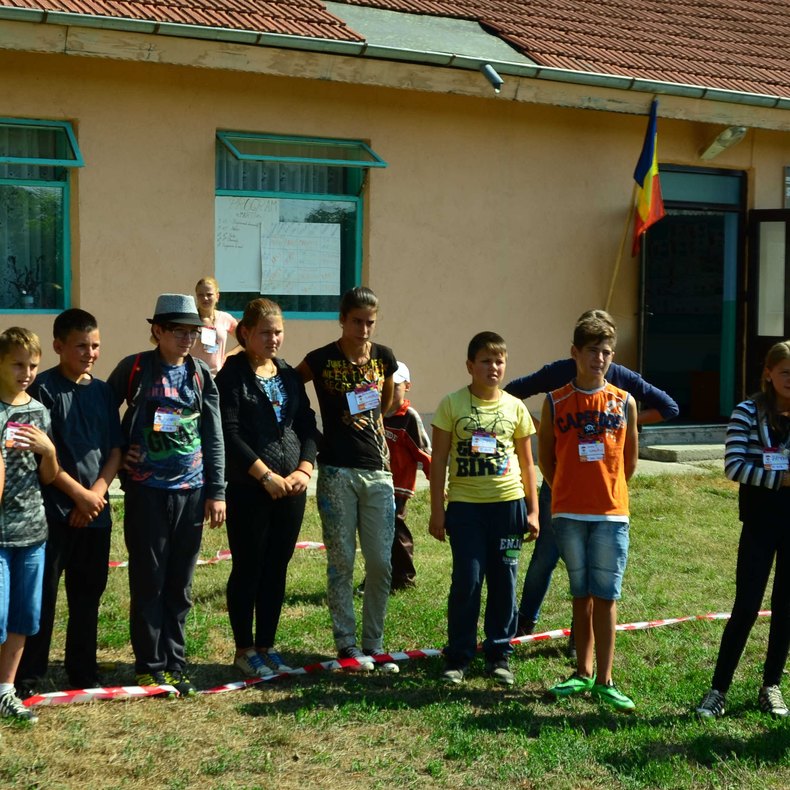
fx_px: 1833
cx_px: 254
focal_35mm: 71
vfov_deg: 24.3
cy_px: 414
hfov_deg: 24.2
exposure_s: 1/200
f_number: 7.1
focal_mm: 24
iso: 100
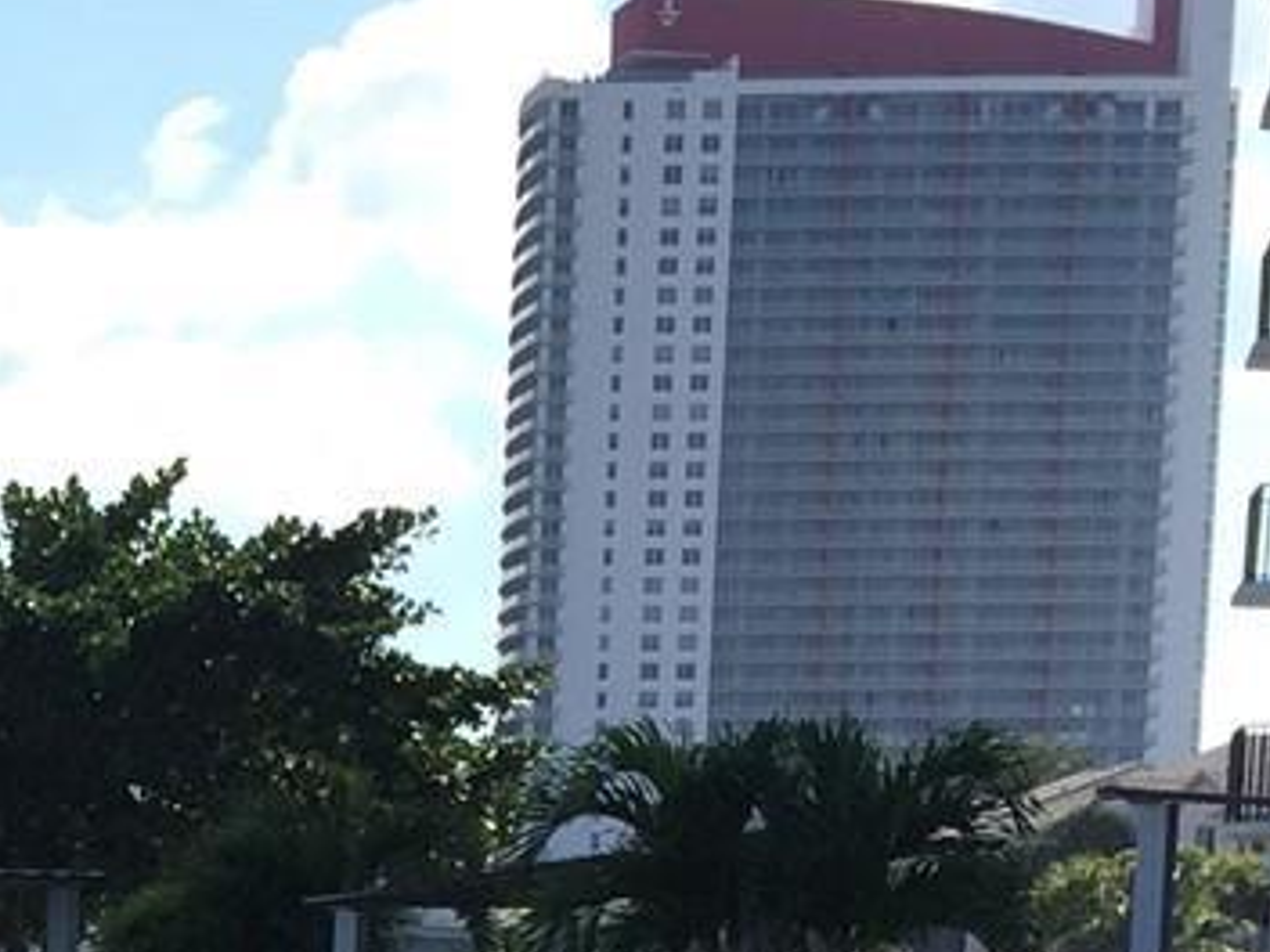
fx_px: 4843
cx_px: -704
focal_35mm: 132
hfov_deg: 13.9
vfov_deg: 10.6
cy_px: 1698
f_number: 2.2
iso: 32
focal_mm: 4.15
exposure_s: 1/1799
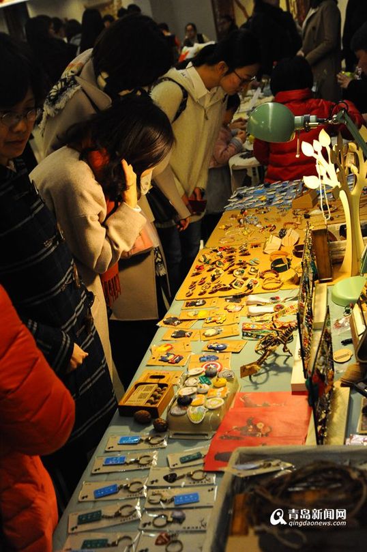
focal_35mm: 46
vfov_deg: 42.8
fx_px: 705
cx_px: 184
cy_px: 276
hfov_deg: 29.2
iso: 5000
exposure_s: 1/80
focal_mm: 46
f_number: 5.6
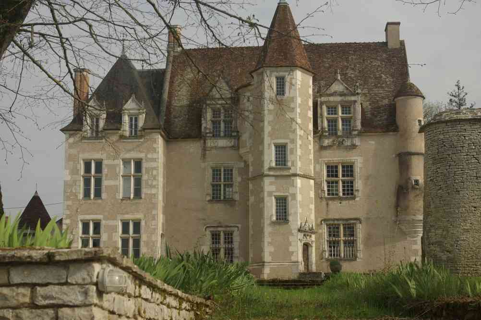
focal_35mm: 64
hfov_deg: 31.2
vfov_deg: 21.0
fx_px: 861
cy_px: 160
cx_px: 240
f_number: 8
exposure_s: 1/250
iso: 100
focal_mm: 43
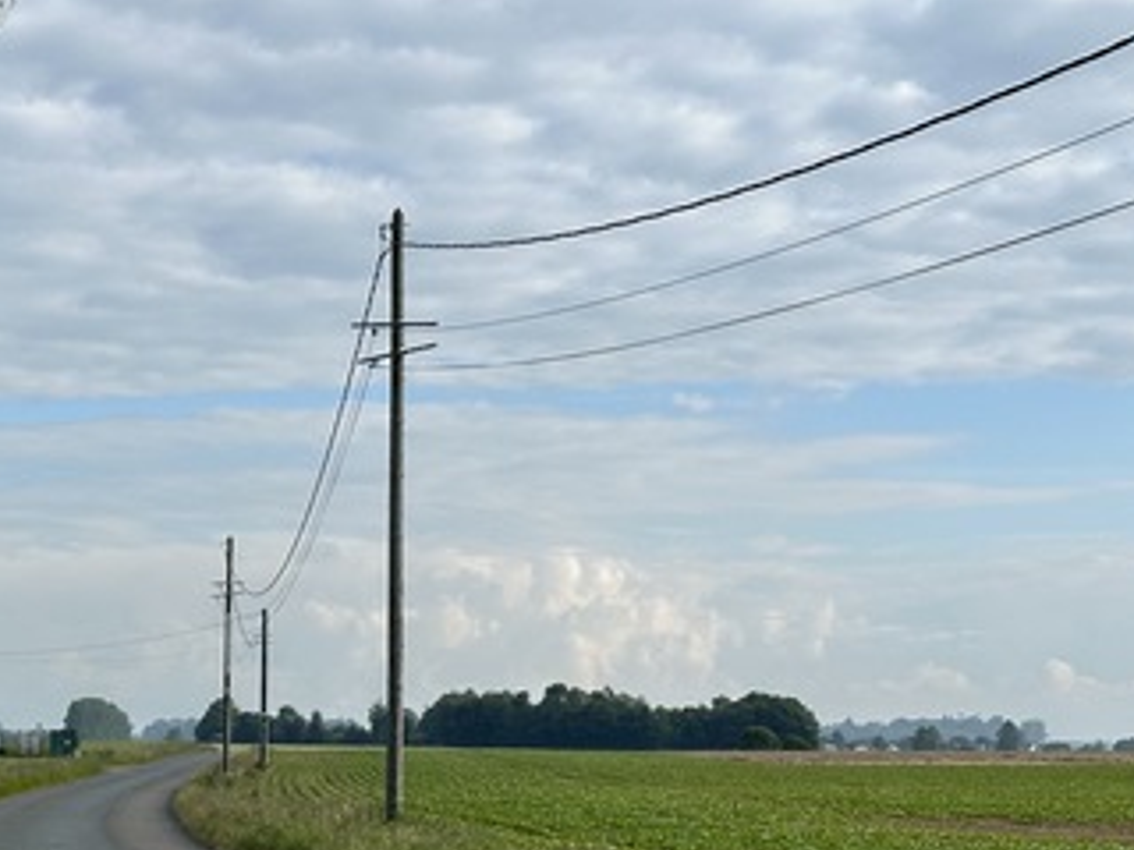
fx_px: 2948
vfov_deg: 16.3
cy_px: 652
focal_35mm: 90
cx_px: 149
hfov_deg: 21.4
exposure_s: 1/3876
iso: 64
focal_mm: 6.86
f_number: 1.78
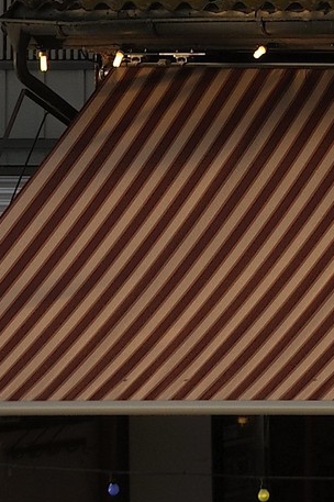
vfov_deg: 2.4
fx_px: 11721
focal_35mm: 841
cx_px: 781
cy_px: -656
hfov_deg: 1.6
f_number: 6.3
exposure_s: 1/320
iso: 200
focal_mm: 160
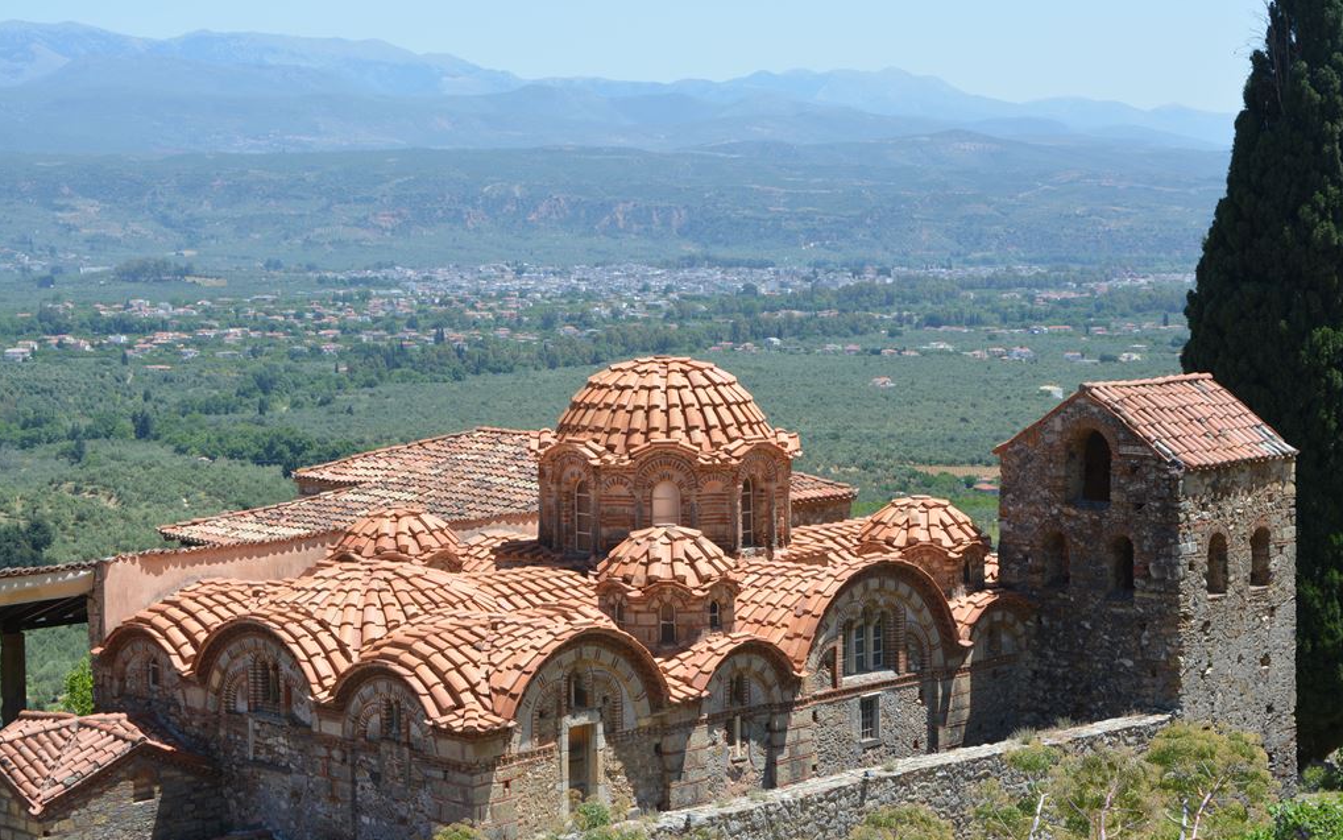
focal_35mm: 85
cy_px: 446
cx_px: 670
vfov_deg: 15.5
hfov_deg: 24.5
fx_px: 3093
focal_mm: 55
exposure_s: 1/250
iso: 200
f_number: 11
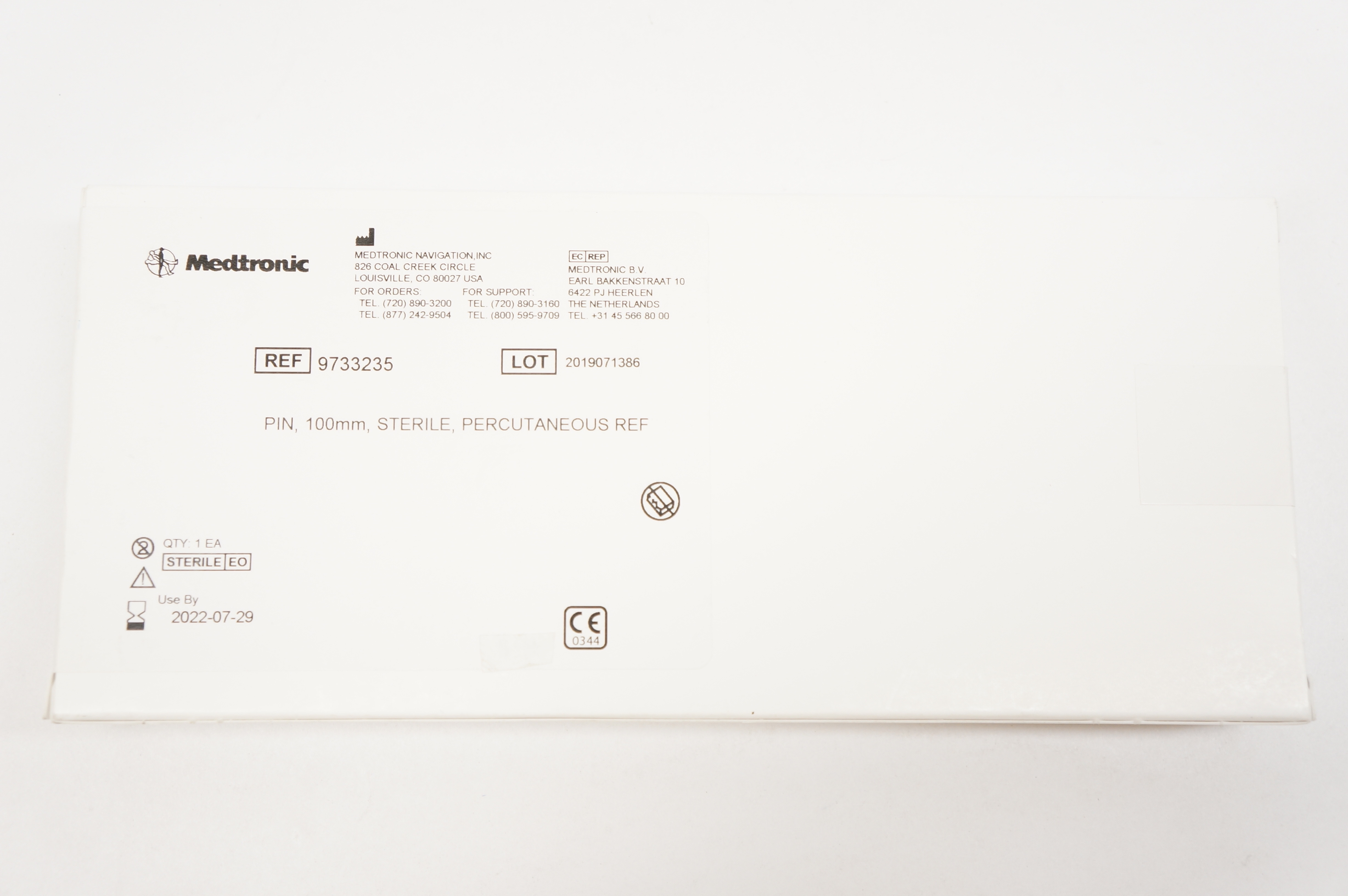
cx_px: 674
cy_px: 448
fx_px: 1571
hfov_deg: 46.4
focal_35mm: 42
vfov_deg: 31.8
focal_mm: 28
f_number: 5
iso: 400
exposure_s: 1/80
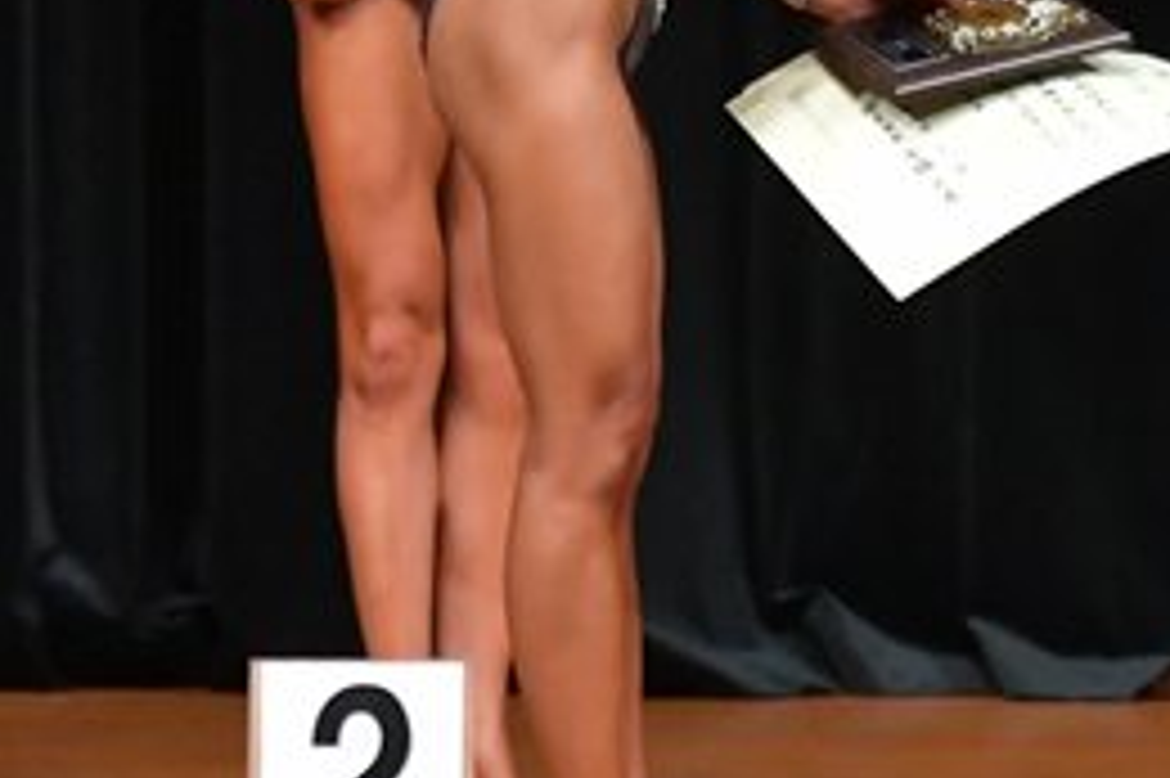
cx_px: 1091
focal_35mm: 761
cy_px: 121
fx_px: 24716
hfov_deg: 2.7
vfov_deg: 1.8
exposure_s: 1/400
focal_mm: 170
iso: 5000
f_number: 5.6
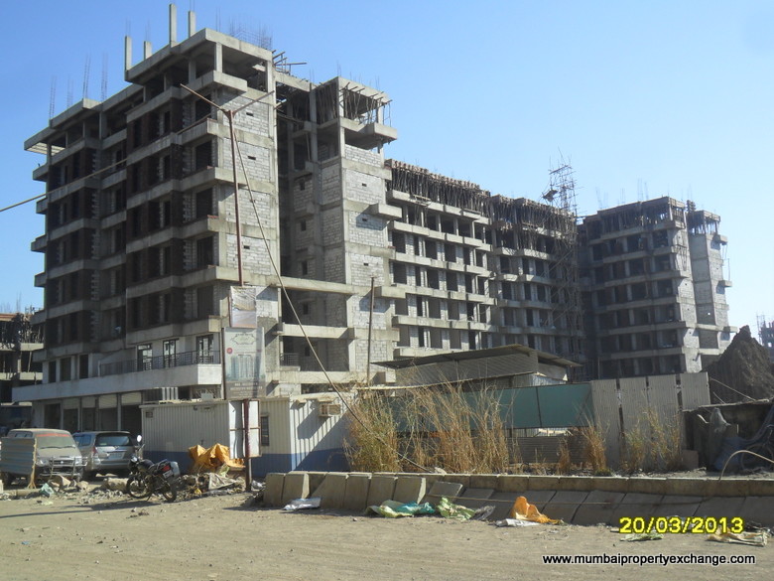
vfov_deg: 38.7
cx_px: 387
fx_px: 827
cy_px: 290
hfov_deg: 50.1
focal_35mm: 37
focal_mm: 6.6
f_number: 4
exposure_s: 1/750
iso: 100
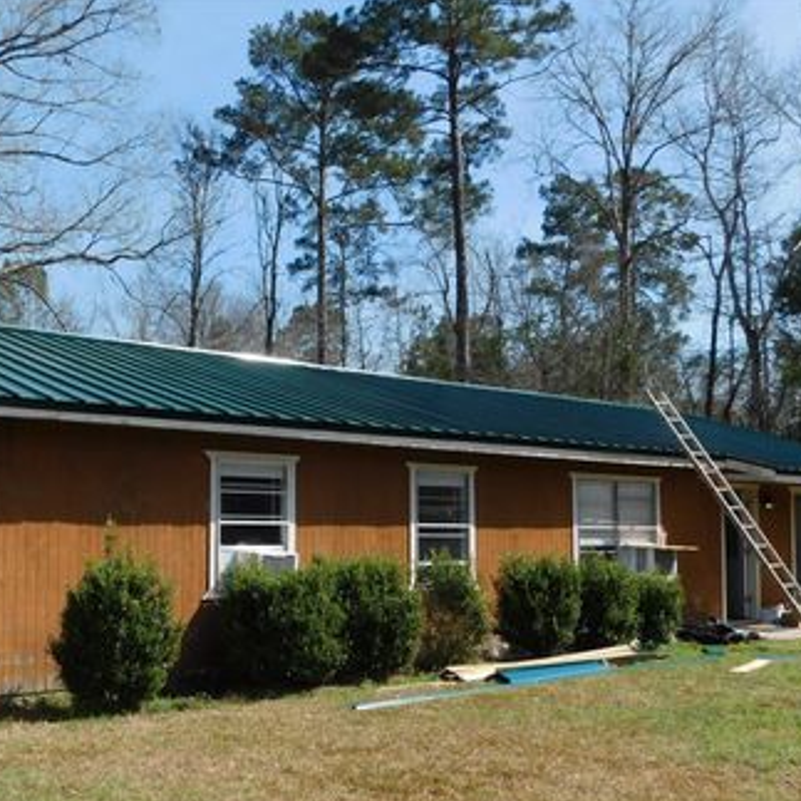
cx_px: 265
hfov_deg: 40.4
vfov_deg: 40.8
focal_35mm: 41
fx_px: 1073
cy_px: 460
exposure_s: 1/1000
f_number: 3.2
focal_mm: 5.3
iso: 125
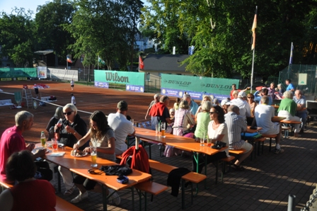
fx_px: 277
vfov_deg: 41.7
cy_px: 106
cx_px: 158
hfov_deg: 59.5
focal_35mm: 32
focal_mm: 21
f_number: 5
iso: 400
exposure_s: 1/1250
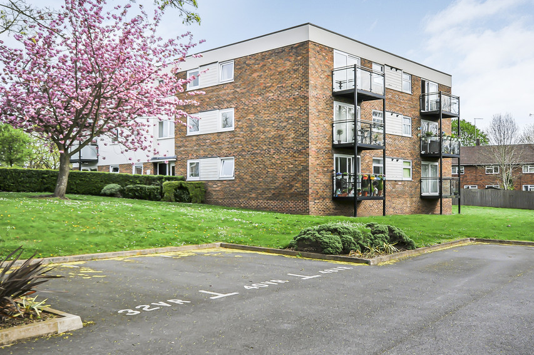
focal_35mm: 36
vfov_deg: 36.8
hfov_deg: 53.1
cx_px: 285
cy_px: 161
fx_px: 533
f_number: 5.6
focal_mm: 20
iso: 200
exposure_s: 1/800
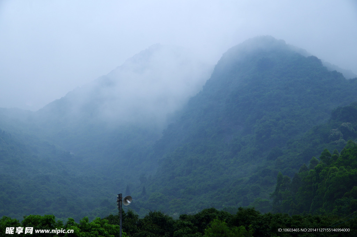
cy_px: 118
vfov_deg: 15.1
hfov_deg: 22.7
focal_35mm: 90
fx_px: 891
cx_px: 178
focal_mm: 60
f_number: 9
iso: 100
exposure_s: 1/60
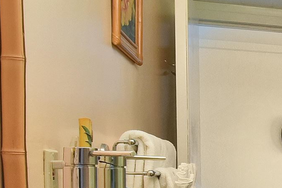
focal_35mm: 73
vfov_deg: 18.5
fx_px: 572
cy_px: 152
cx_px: 560
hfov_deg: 18.5
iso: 3200
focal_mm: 16
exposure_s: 1/15
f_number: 16
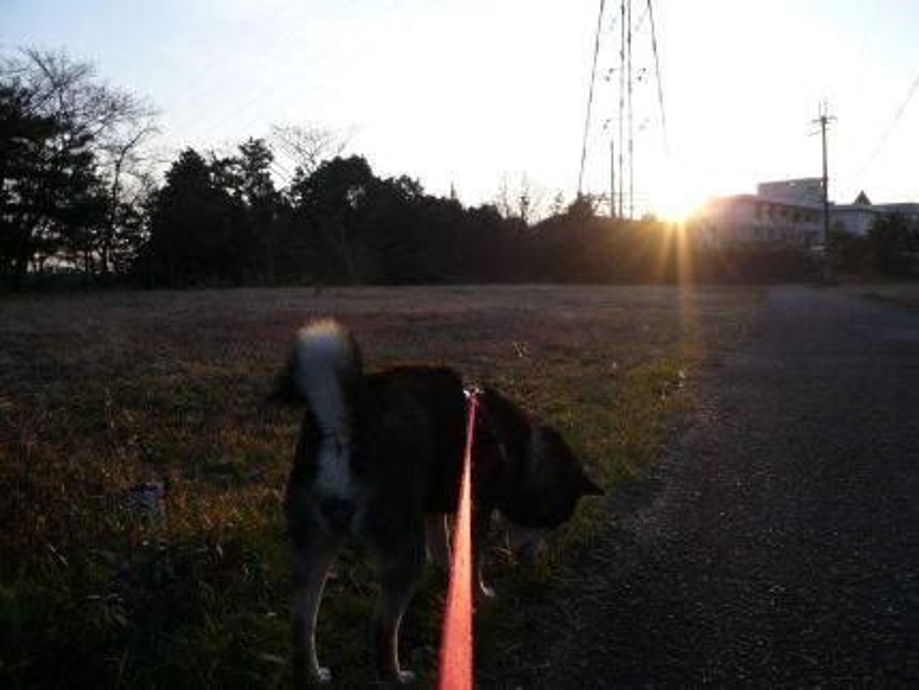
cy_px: 345
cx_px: 460
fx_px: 744
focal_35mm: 28
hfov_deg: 63.4
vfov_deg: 49.8
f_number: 2.8
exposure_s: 1/800
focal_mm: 4.6
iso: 100
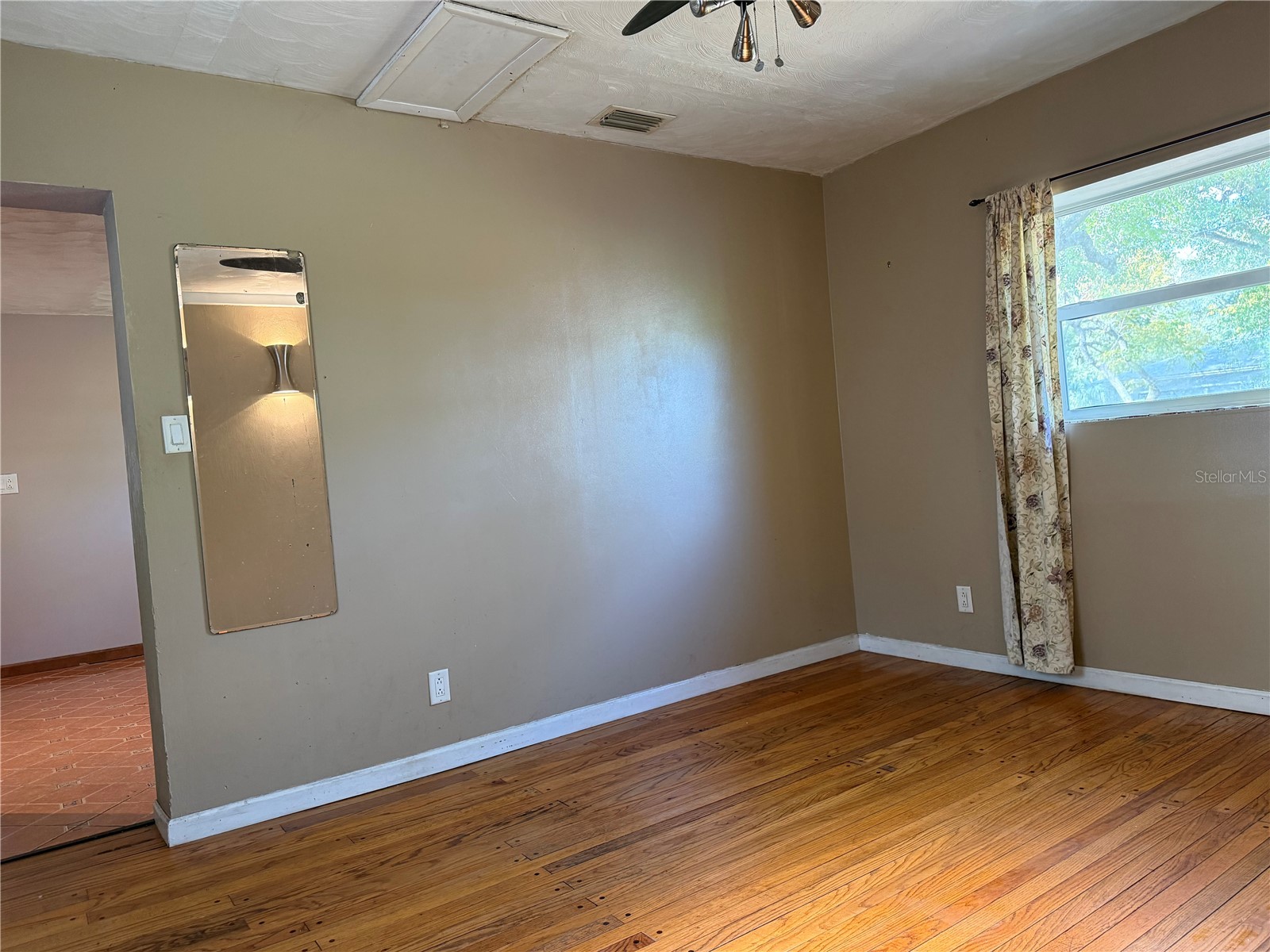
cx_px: 635
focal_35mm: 24
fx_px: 881
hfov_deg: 71.6
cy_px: 476
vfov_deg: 56.8
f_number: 1.78
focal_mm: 6.76
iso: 250
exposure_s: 1/60
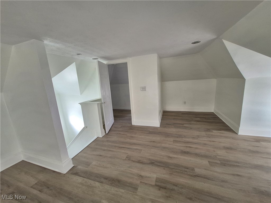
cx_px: 136
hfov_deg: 106.2
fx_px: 102
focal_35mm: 13
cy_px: 102
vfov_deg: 89.9
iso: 160
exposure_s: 1/60
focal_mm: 1.74
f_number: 2.2
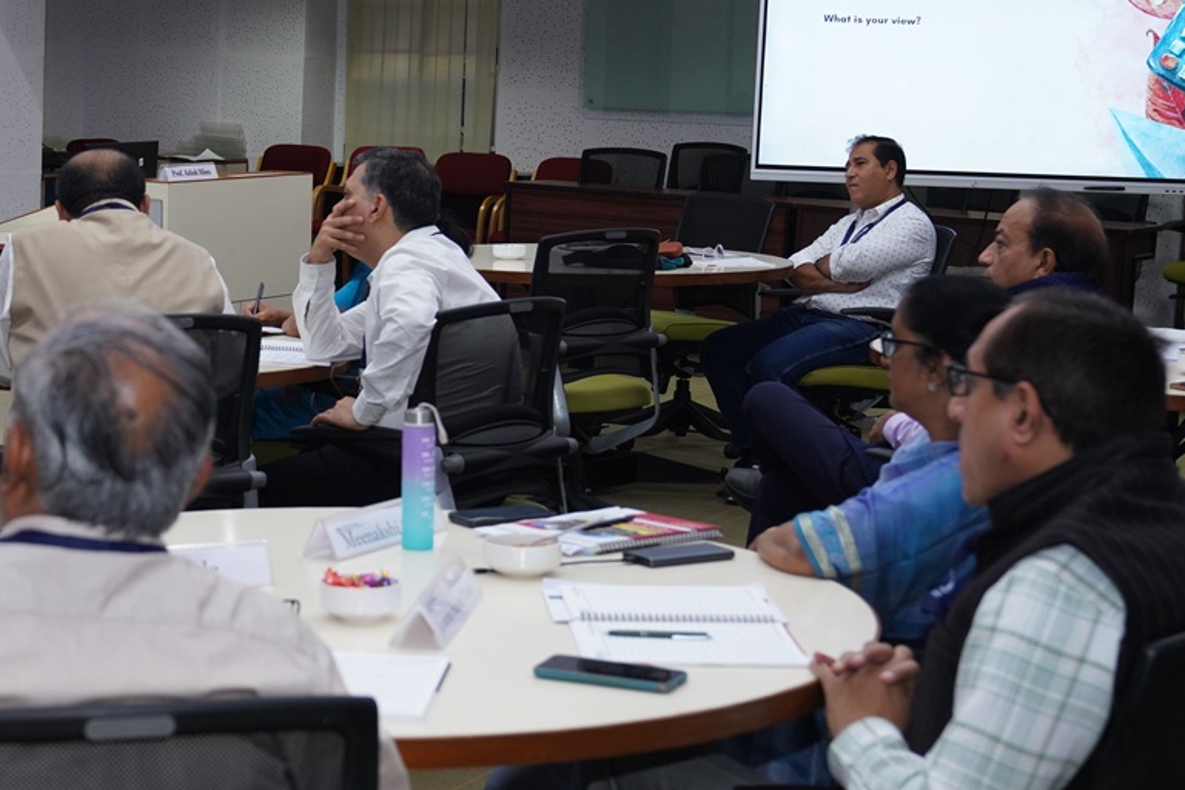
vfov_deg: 17.5
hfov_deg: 25.5
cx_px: 228
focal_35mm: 78
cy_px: 296
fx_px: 2568
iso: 800
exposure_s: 1/125
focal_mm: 40
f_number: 4
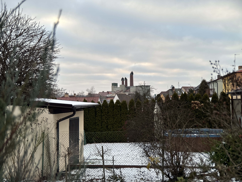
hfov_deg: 71.6
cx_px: 121
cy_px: 91
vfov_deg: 56.8
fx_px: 168
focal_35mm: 24
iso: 80
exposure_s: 1/414
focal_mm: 6.86
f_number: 1.78
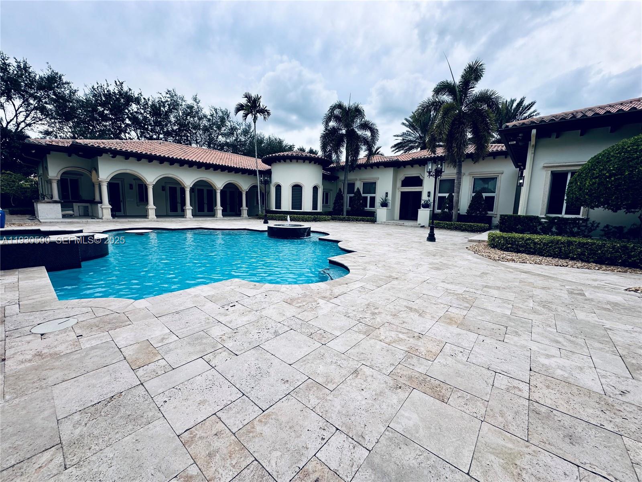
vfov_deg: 85.7
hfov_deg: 102.1
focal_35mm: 14
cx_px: 321
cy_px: 241
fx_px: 260
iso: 40
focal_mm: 2.22
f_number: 2.2
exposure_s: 1/370
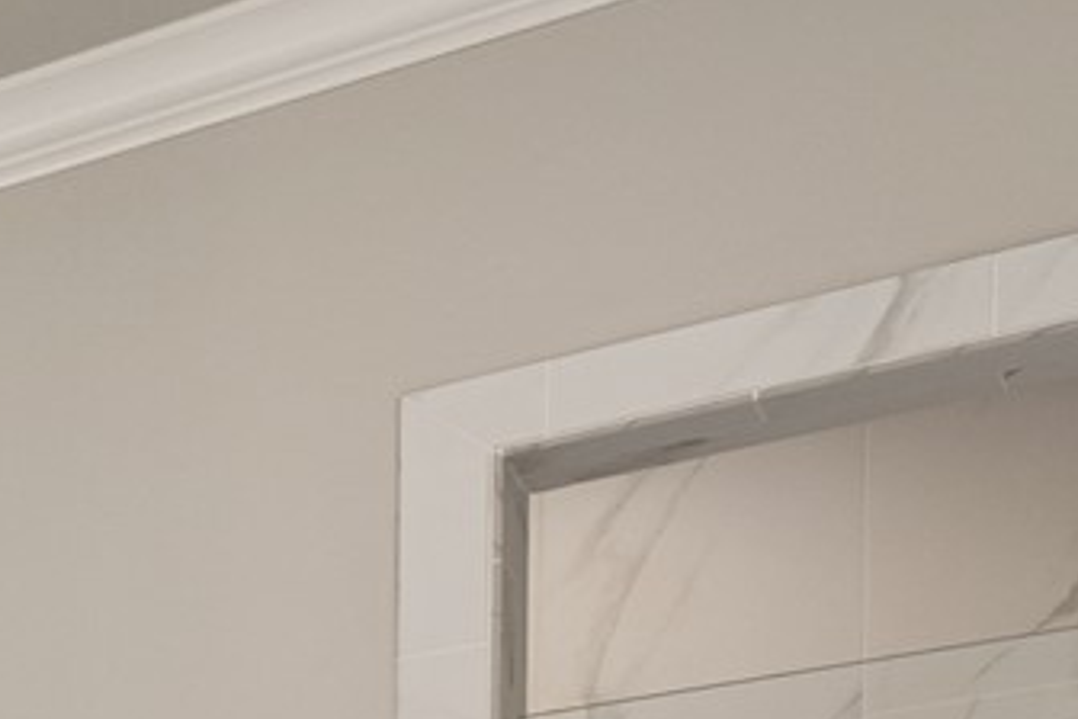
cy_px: 1578
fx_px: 2904
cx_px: -1662
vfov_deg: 12.0
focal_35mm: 97
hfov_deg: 13.6
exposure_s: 1/80
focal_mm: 16
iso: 200
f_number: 5.6
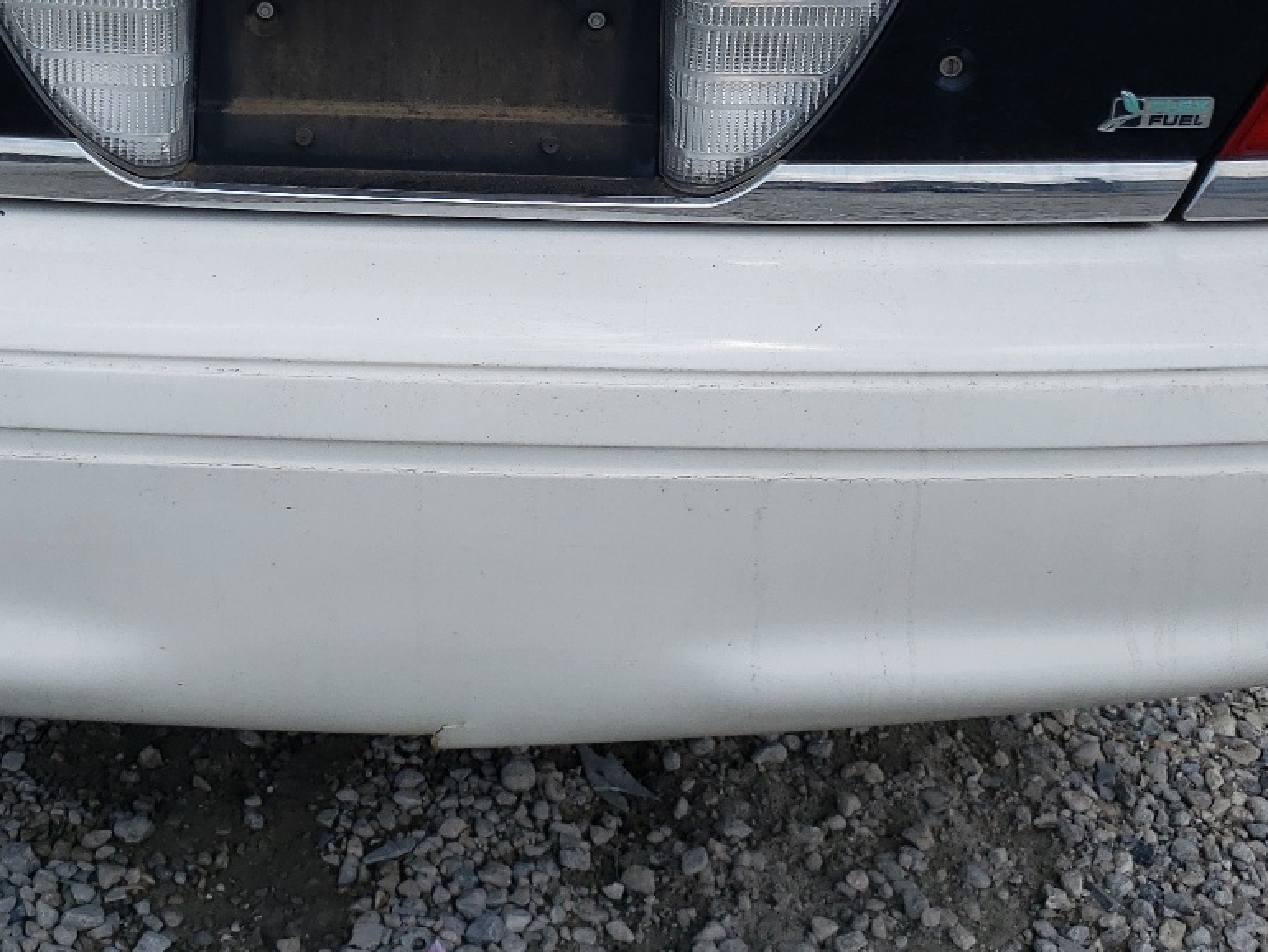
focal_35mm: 54
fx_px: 1979
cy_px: 77
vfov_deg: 26.1
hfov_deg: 34.9
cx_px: 349
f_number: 1.5
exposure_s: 1/3333
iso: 50
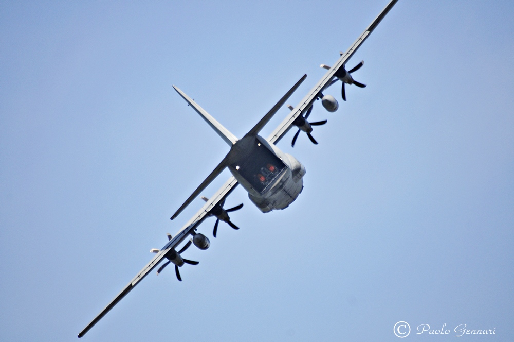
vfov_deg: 1.8
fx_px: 10694
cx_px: 257
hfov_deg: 2.8
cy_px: 171
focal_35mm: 750
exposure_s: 1/2000
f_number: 6.3
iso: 400
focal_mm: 500
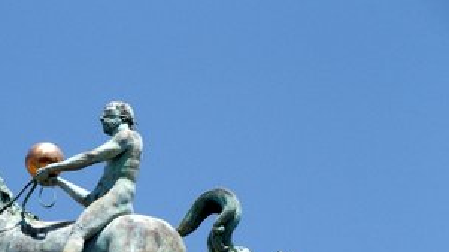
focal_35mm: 287
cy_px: 255
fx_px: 3415
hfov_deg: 7.5
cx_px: 116
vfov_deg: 4.2
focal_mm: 35
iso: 100
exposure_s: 1/800
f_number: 4.5
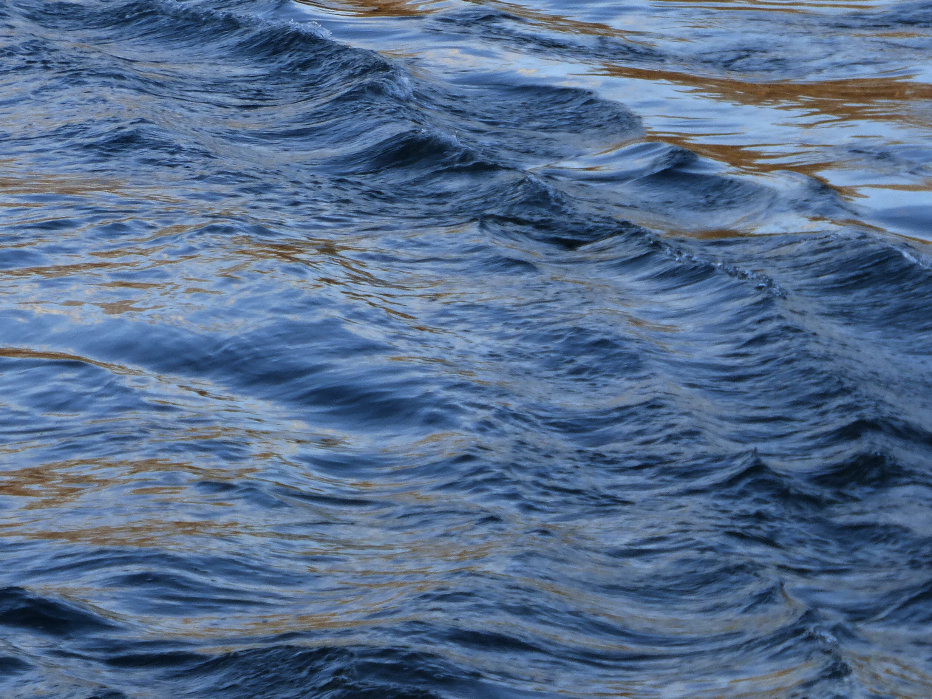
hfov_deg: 8.2
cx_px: 114
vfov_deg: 6.2
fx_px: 6488
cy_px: 63
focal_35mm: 241
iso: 100
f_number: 5.4
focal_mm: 23.1
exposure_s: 1/100
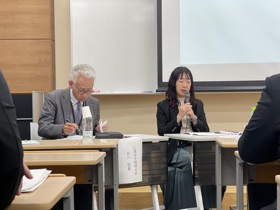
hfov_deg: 30.3
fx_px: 518
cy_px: 105
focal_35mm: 64
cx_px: 140
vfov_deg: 22.9
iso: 160
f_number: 2.2
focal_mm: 7.5
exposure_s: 1/120
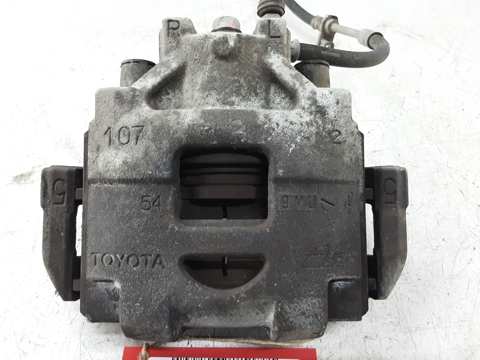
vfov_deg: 51.4
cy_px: 180
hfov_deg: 65.3
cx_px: 240
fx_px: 374
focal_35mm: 27
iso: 125
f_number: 1.9
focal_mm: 2.91
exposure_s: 1/25
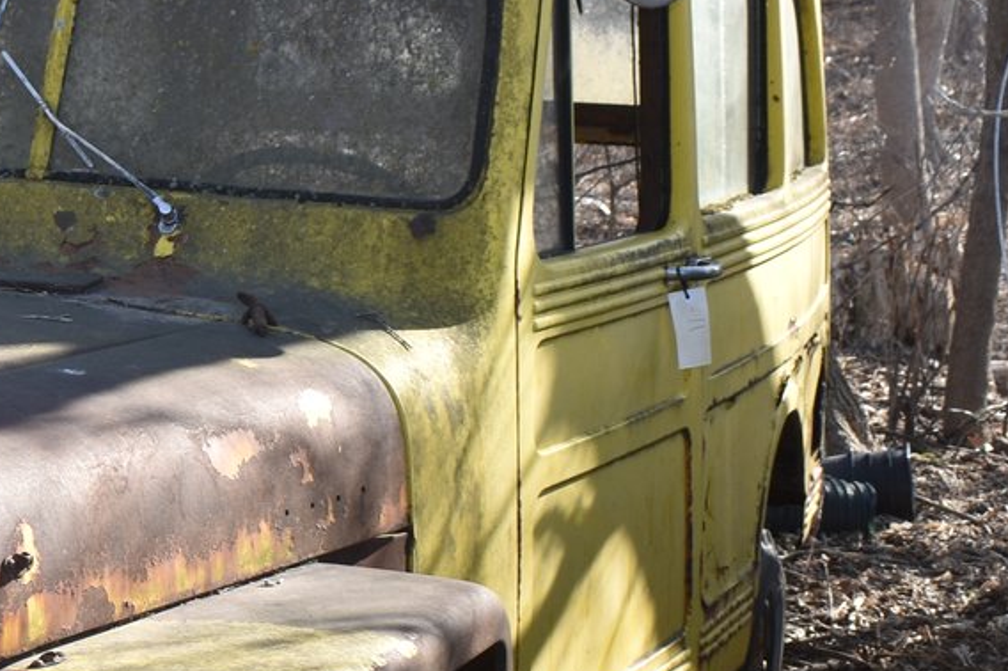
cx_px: -49
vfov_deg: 14.4
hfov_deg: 20.7
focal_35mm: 94
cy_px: 565
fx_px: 2644
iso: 100
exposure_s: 1/100
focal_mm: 21
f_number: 6.3
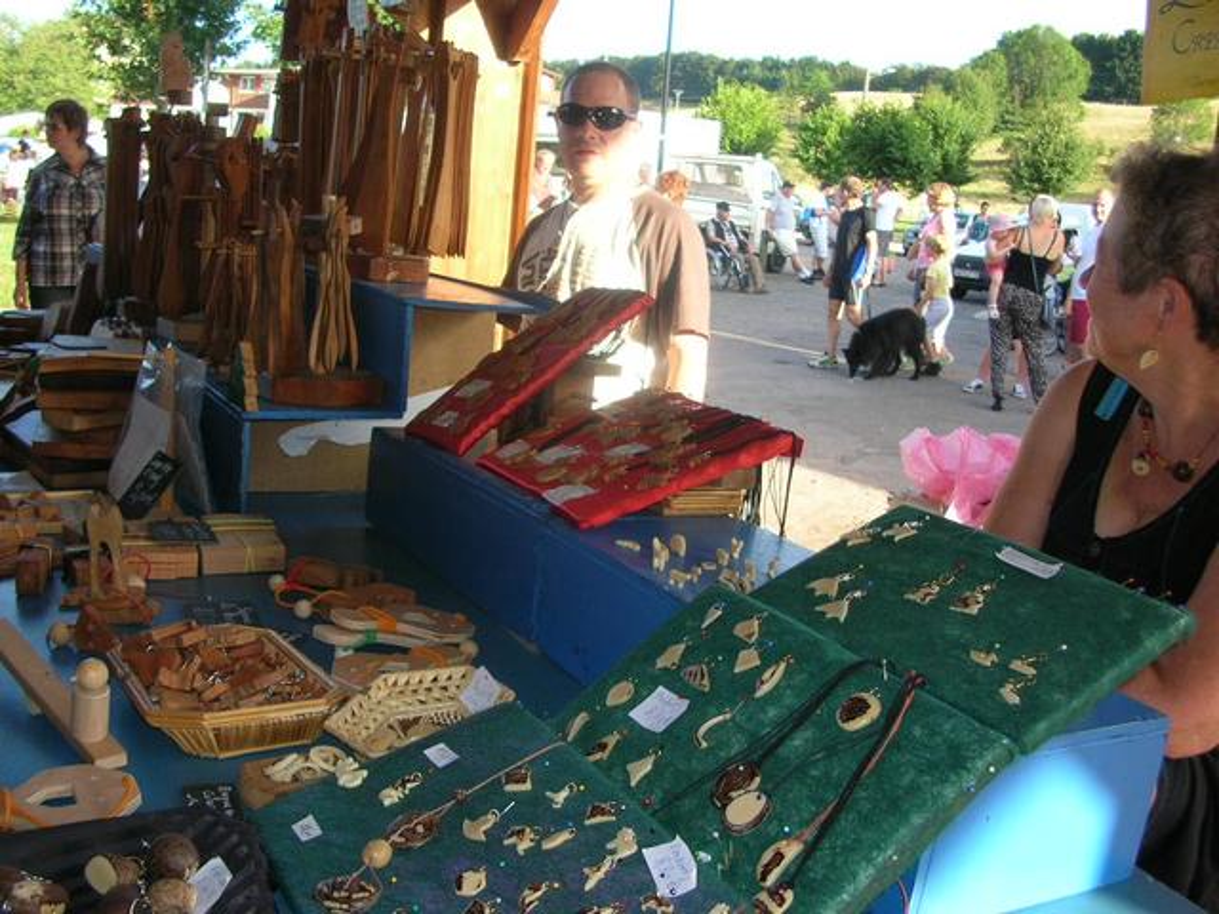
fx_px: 1233
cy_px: 457
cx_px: 610
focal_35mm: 35
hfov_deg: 52.6
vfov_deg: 40.7
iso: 50
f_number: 2.8
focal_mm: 5.8
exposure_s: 1/129
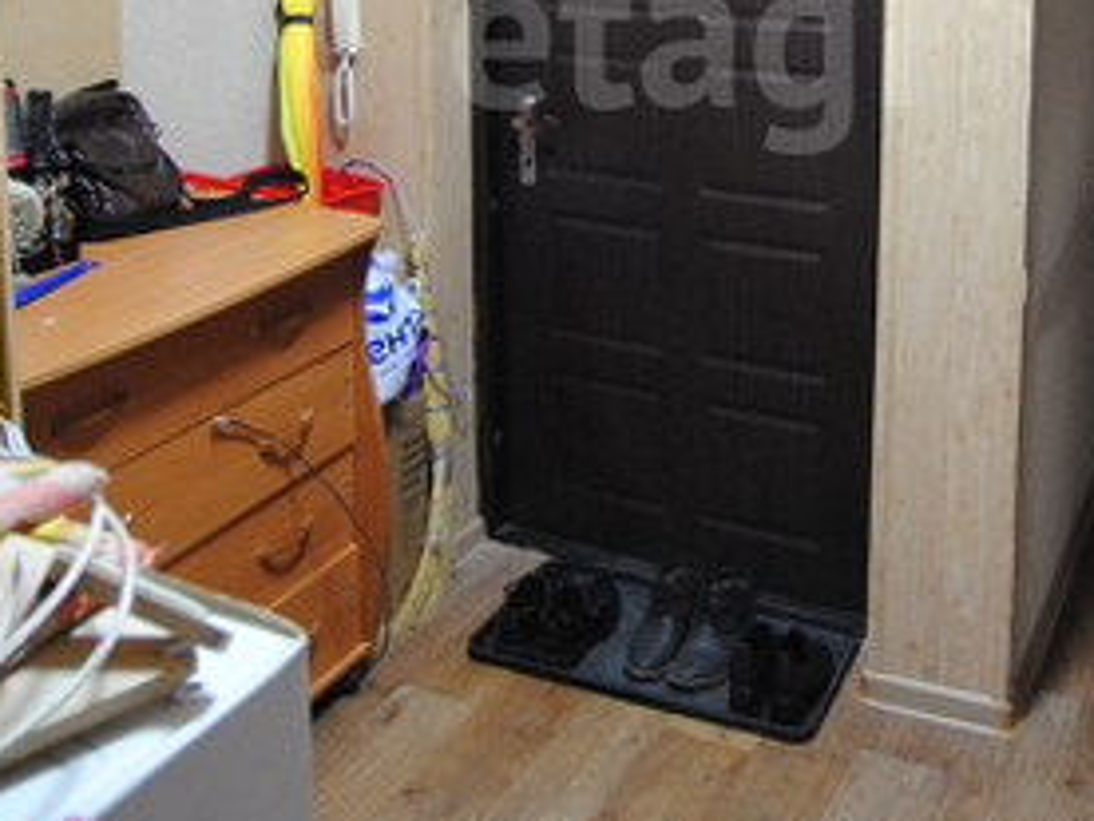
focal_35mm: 41
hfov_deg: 45.1
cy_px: 24
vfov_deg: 32.5
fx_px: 1304
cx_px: 686
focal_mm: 11
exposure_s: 1/30
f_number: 3.5
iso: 800
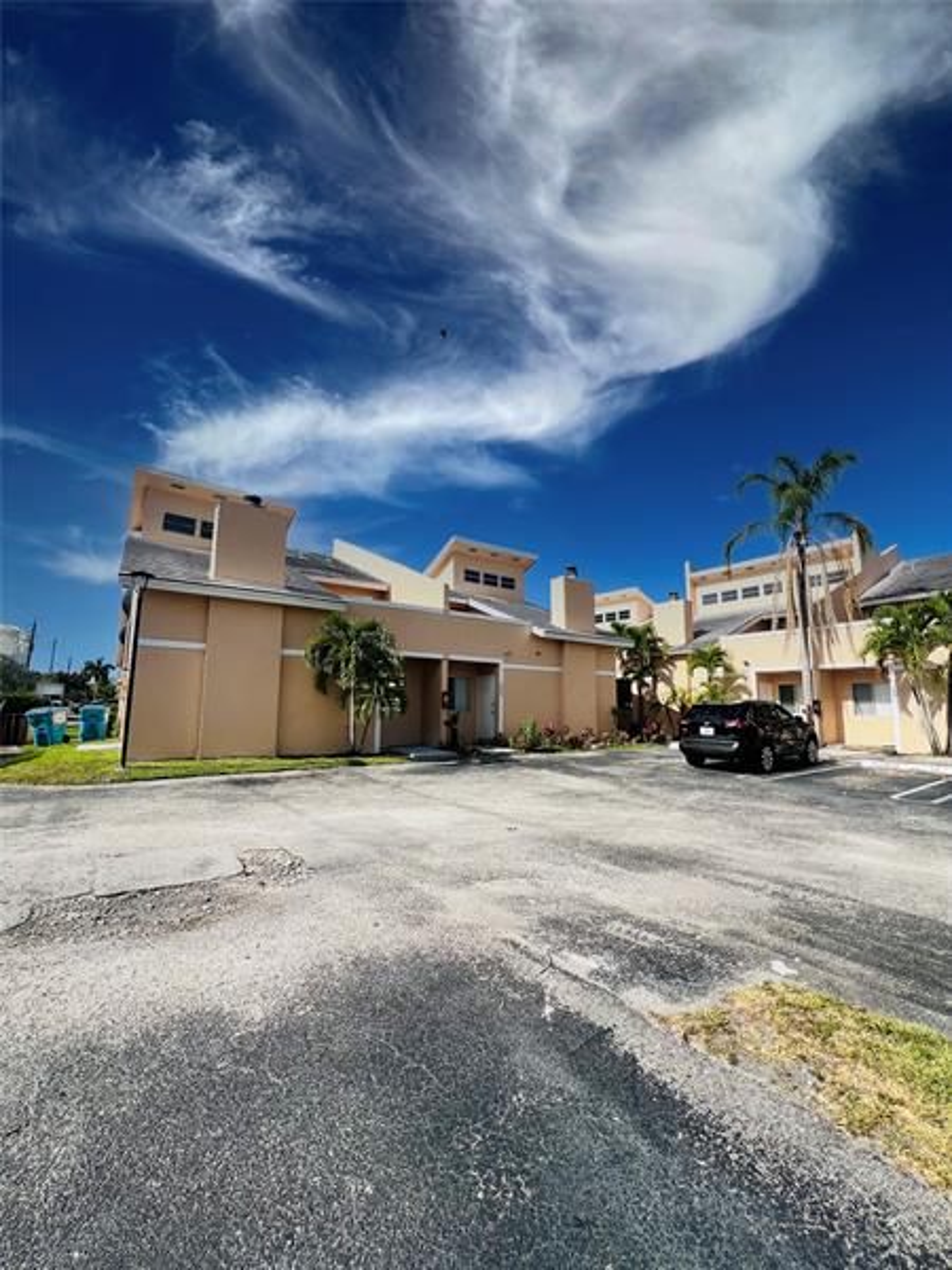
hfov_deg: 89.9
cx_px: 476
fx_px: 477
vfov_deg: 106.2
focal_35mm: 13
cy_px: 635
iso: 32
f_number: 1.8
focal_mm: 1.57
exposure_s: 1/1783
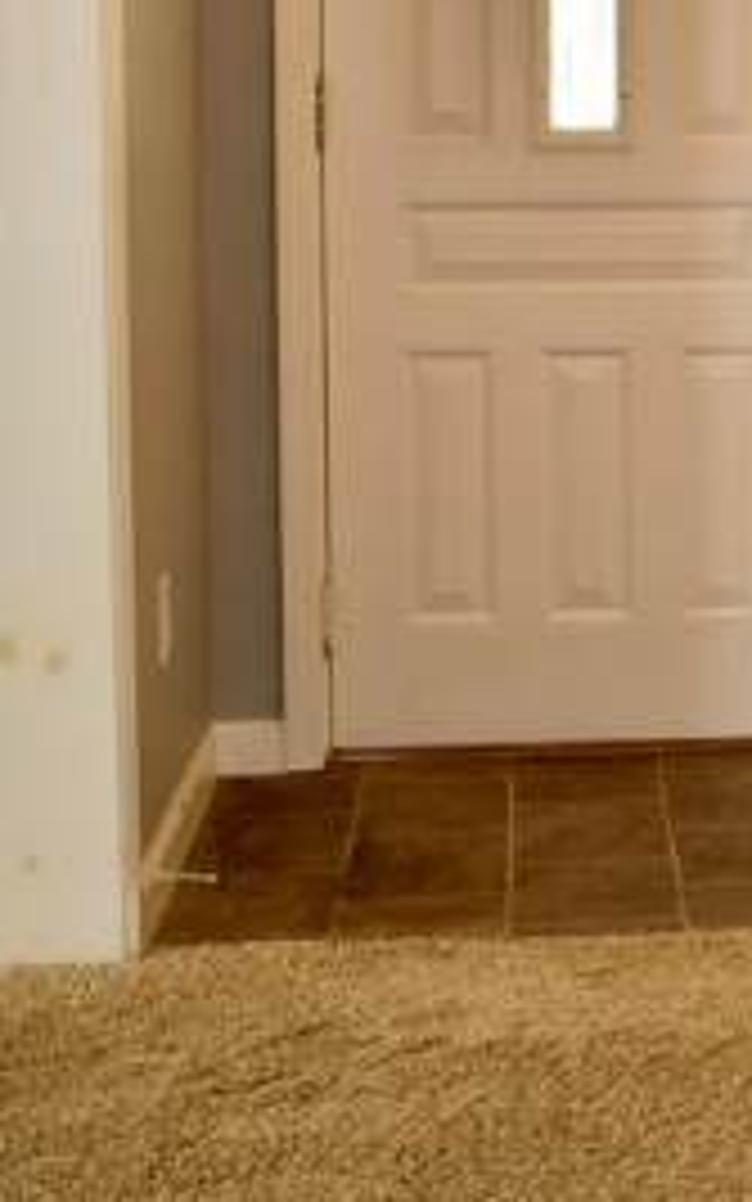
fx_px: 2982
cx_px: 1045
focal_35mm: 91
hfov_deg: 13.7
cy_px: 279
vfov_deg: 22.5
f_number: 3.8
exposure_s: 1/40
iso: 320
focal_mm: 21
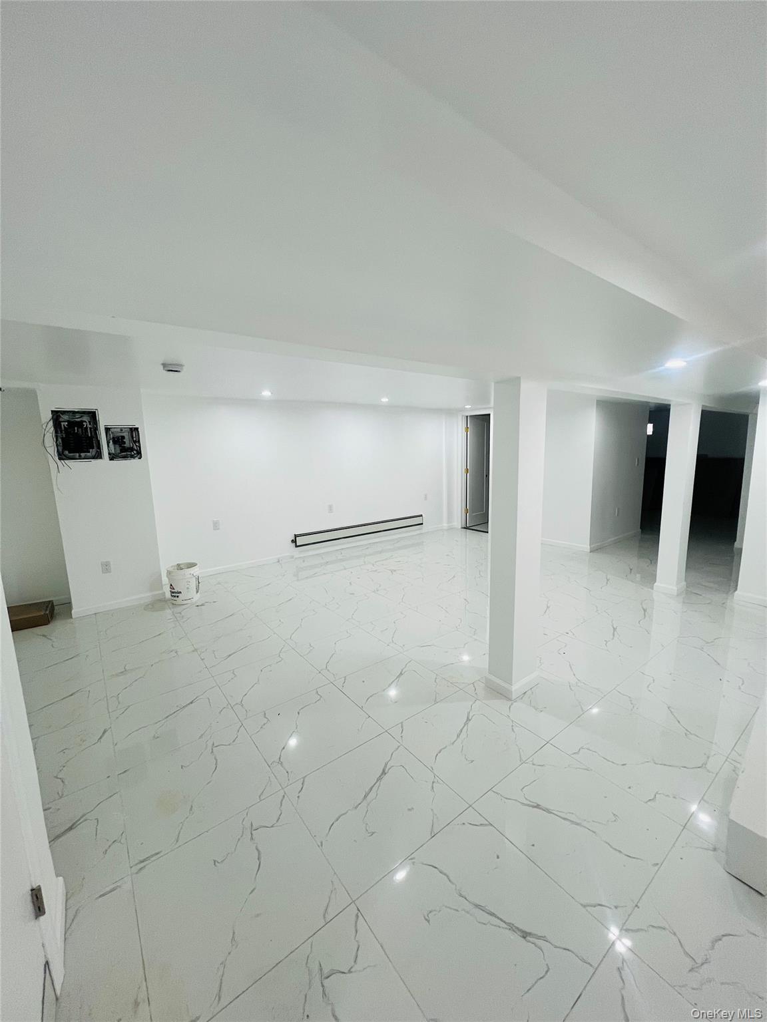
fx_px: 384
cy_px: 511
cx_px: 384
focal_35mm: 13
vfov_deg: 106.2
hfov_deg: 89.9
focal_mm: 1.57
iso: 125
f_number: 1.8
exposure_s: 1/120
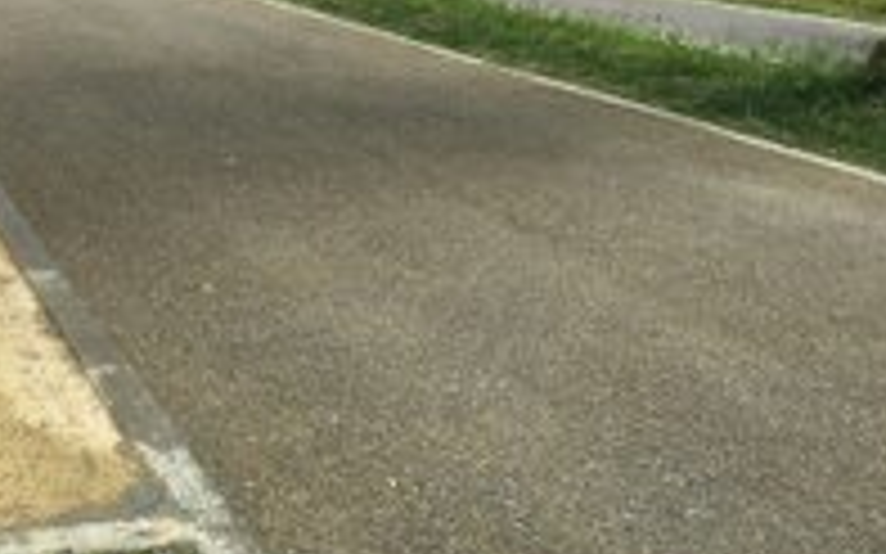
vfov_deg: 19.2
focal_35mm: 65
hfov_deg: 30.8
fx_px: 1569
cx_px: 189
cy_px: -45
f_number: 2.2
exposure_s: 1/1083
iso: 25
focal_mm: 4.15
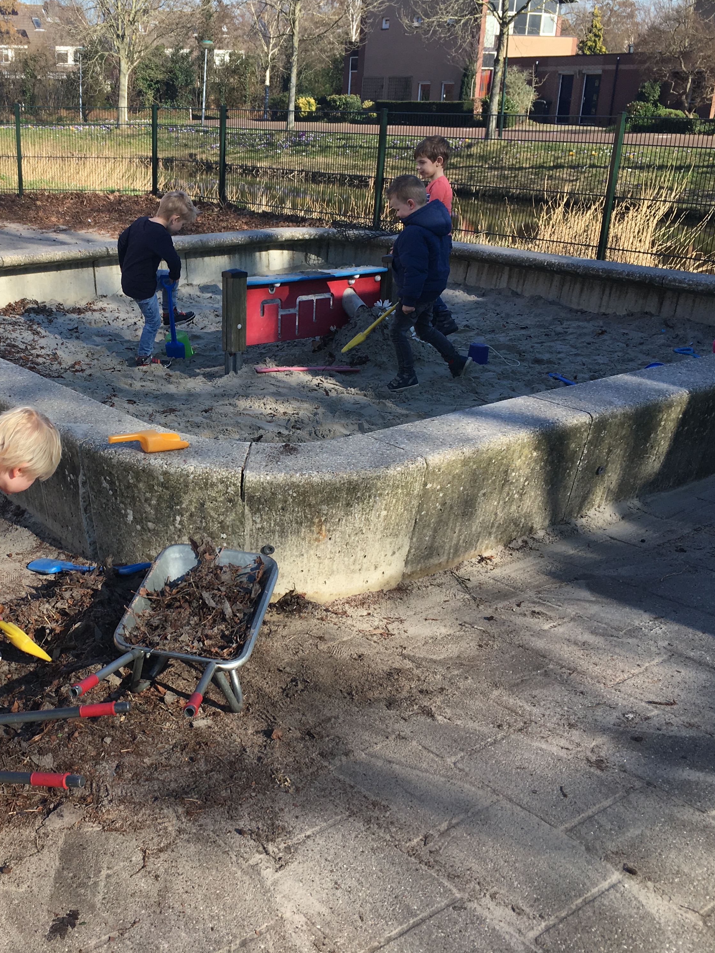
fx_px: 1074
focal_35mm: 39
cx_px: 169
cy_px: 474
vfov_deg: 47.9
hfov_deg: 35.9
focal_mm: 4.15
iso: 25
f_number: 2.2
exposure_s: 1/777
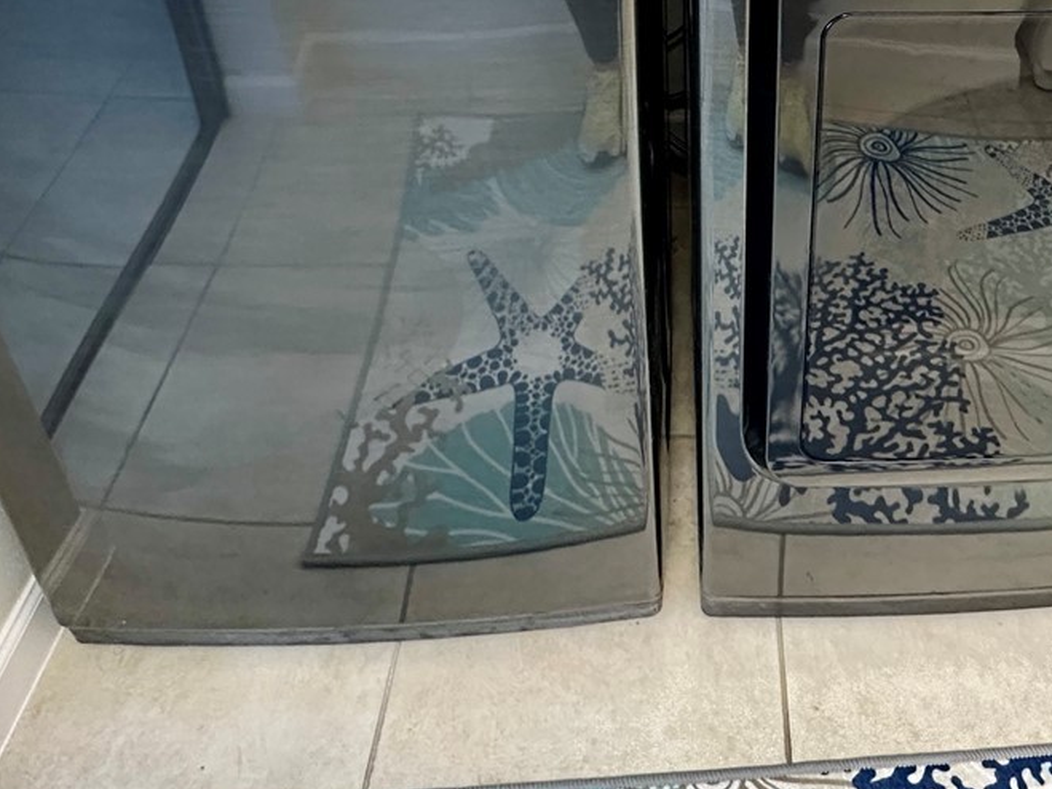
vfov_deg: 34.5
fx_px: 1033
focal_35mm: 34
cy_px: -128
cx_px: 739
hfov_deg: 52.4
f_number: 2.2
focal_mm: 2.22
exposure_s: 1/60
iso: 250
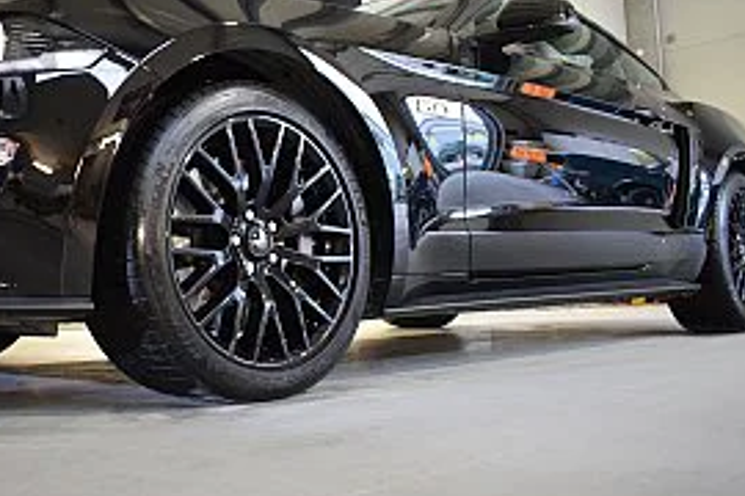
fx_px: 828
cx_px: 237
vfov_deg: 33.3
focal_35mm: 40
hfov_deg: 47.5
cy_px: 200
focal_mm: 18
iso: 1100
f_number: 3.5
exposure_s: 1/60
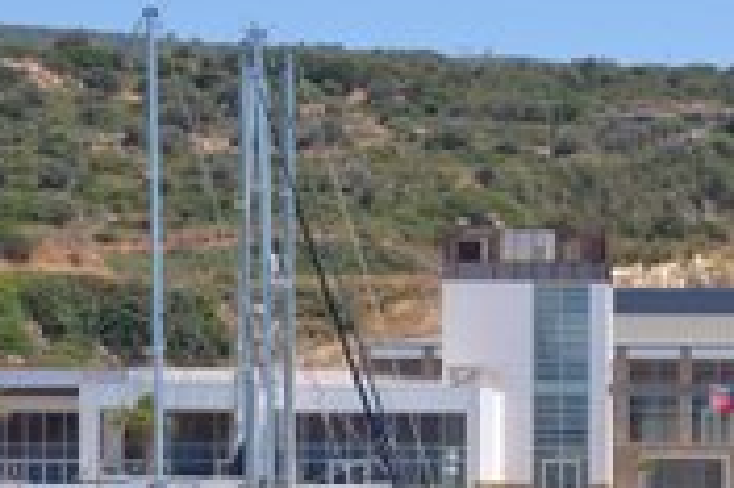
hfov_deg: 9.1
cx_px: 772
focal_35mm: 225
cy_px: 421
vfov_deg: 6.1
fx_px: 4591
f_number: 8
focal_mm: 55
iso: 100
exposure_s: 1/250
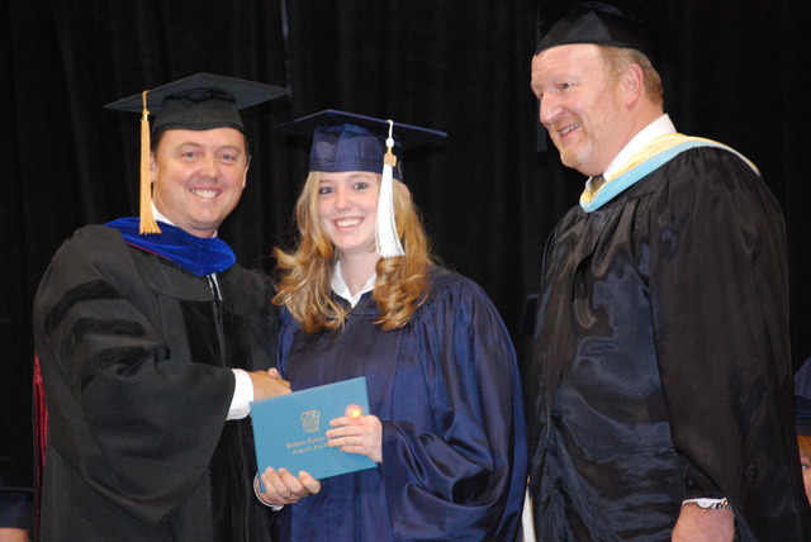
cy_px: 271
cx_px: 406
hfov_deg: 11.8
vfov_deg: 7.9
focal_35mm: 174
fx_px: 3923
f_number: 4.8
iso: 1600
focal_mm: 116
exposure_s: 1/60
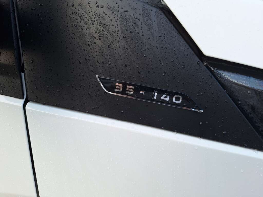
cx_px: 132
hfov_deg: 73.9
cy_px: 98
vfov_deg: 58.9
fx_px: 175
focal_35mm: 23
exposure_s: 1/207
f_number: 1.8
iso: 40
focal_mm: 5.54
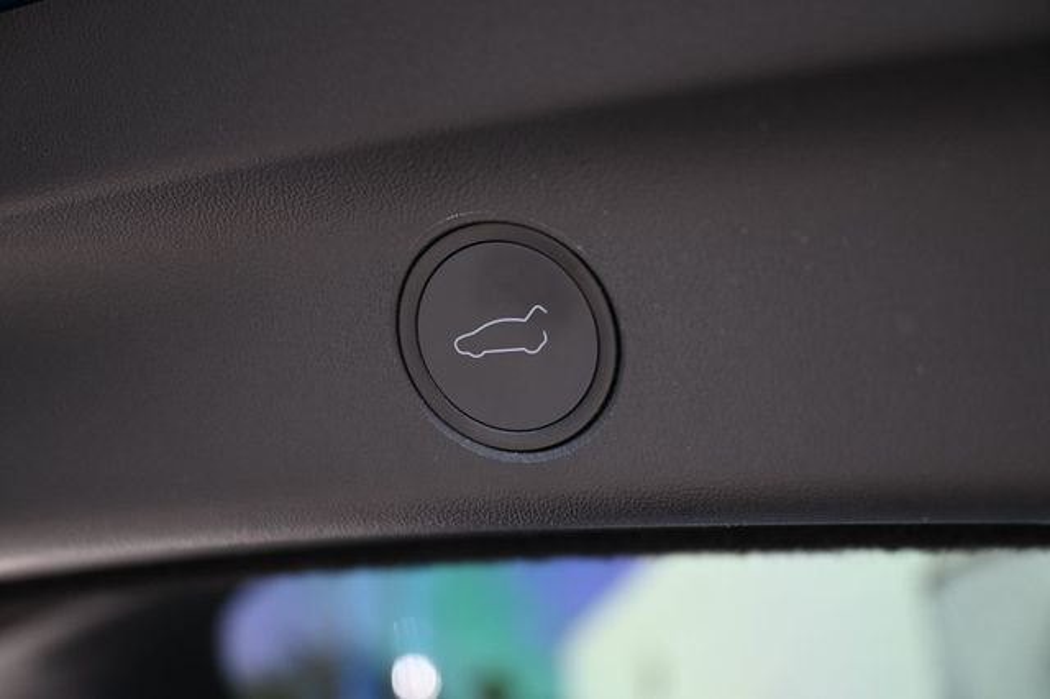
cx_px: 525
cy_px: 350
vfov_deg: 29.8
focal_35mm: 45
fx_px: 1312
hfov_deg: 43.6
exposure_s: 1/200
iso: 400
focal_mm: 30
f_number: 4.8
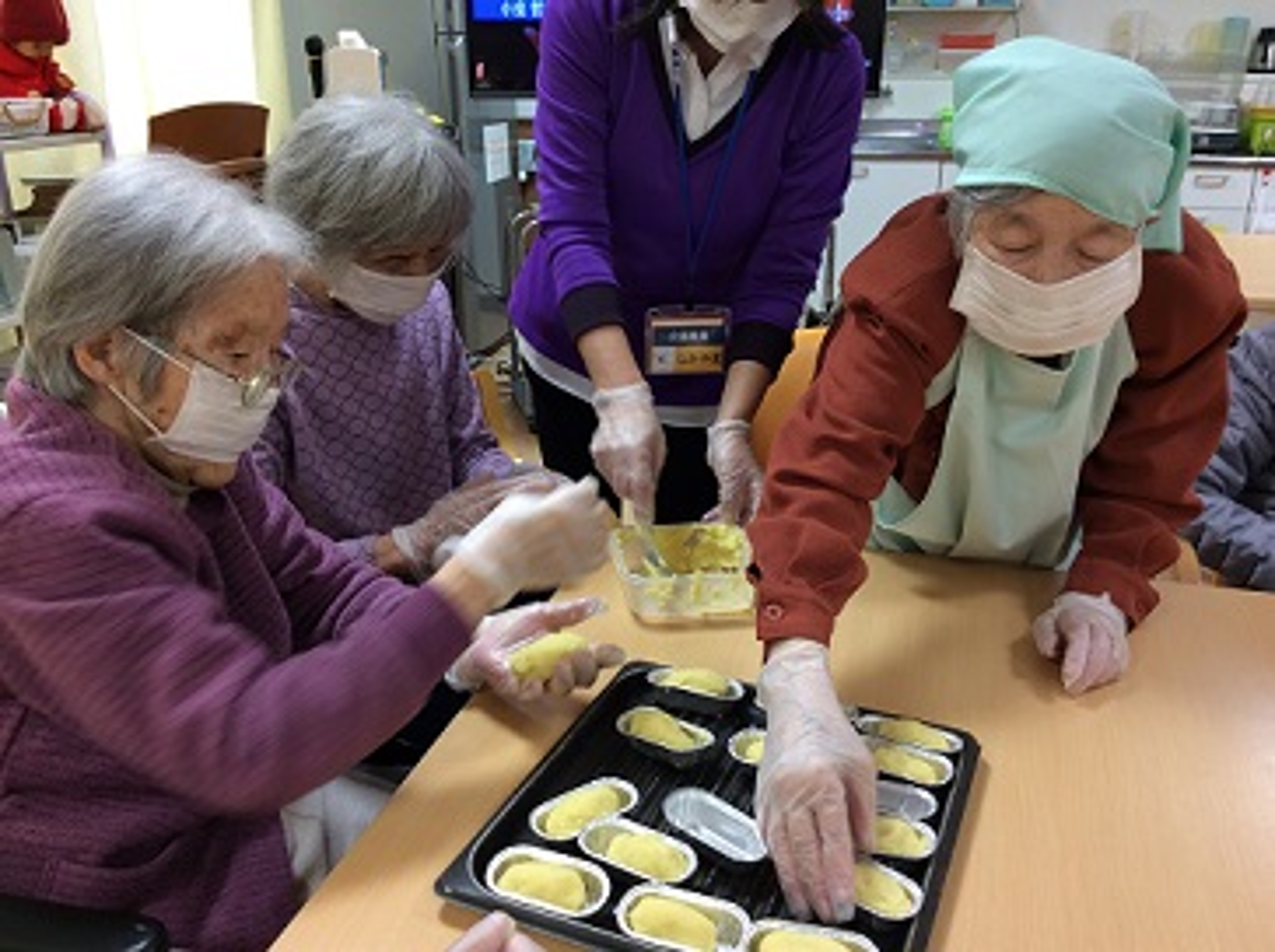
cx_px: 638
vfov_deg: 42.9
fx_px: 1214
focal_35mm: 33
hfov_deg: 55.4
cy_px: 476
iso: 40
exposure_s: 1/24
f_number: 2.4
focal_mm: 3.3
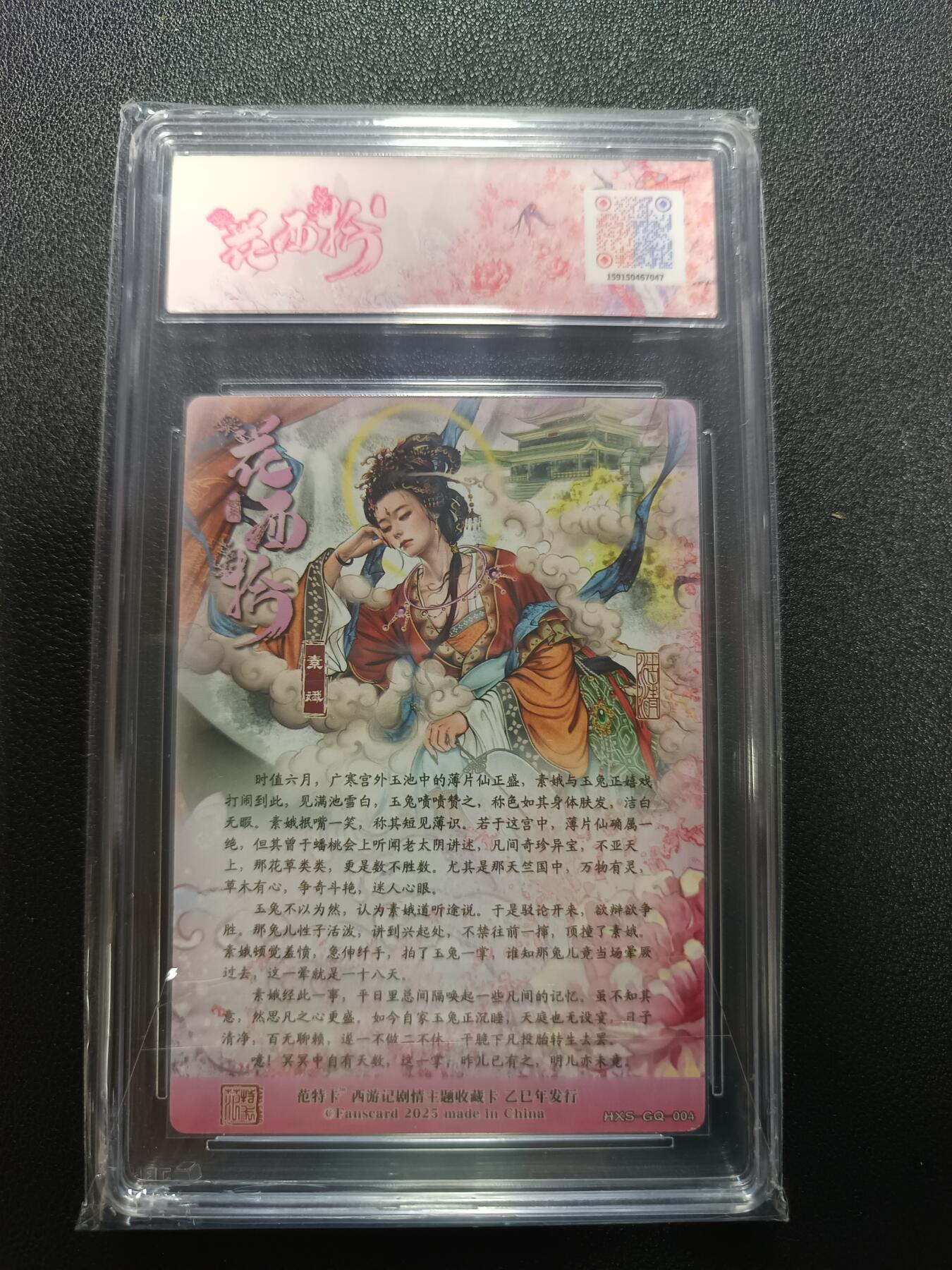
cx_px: 476
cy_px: 635
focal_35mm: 24
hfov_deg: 56.8
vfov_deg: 71.6
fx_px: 880
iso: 879
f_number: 1.7
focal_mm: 5.31
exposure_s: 1/33.3
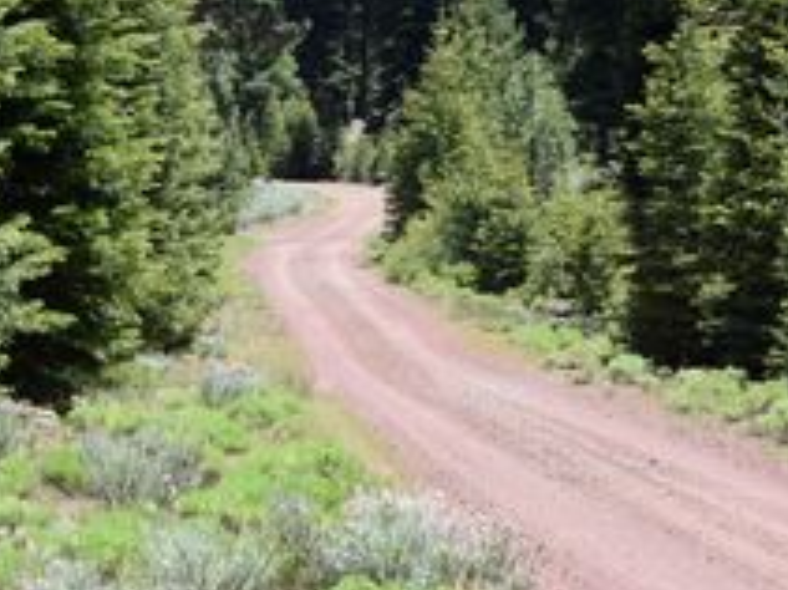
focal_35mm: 162
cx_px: 312
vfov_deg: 9.1
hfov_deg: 12.2
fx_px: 3685
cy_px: 174
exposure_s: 1/250
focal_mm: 55
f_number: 8
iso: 220
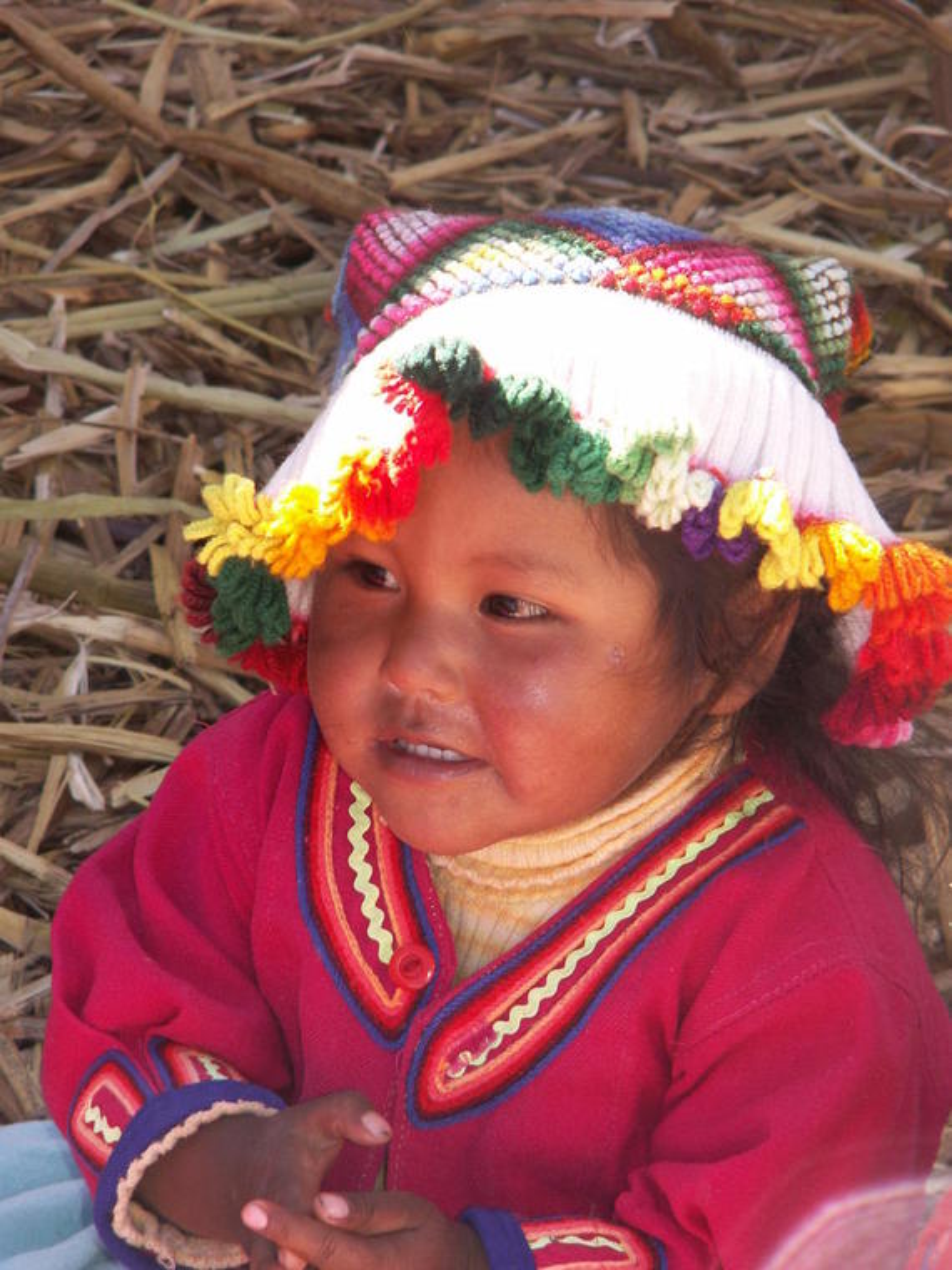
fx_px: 7957
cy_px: 635
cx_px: 476
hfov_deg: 6.8
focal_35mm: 217
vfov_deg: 9.1
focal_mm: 35.49
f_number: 4
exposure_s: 1/100
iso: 50
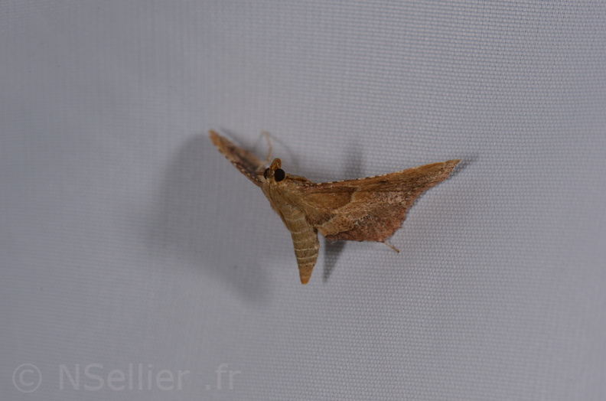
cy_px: 200
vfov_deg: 10.7
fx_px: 2141
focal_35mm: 128
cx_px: 303
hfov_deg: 16.1
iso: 100
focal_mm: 85
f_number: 22
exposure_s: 1/60
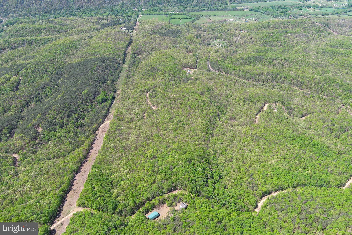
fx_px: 284
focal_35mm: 29
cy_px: 118
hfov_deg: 63.7
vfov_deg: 45.0
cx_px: 176
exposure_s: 1/585
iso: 100
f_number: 2.8
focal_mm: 10.57
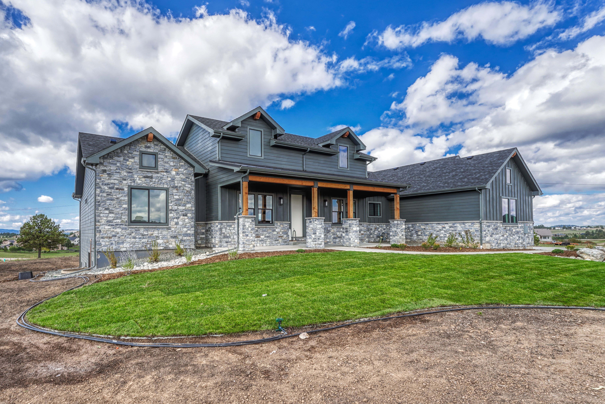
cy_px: 202
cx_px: 302
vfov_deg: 76.6
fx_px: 255
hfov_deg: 99.6
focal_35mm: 15
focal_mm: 15.2
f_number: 8
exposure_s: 1/320
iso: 200
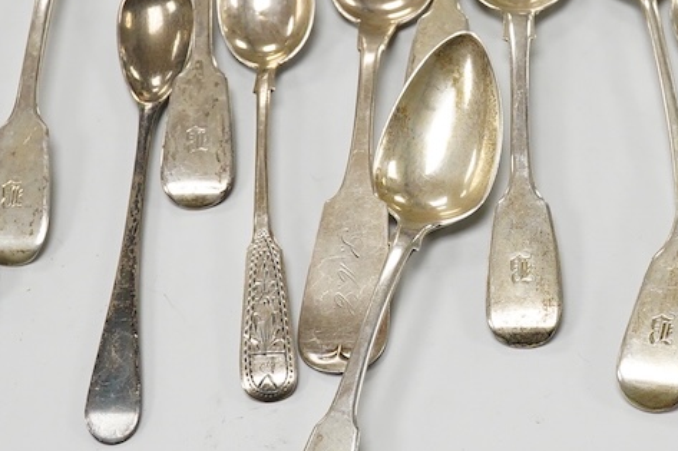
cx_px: 543
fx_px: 2014
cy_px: 170
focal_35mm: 107
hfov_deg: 18.9
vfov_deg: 12.8
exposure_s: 1/200
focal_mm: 30
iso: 2500
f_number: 11
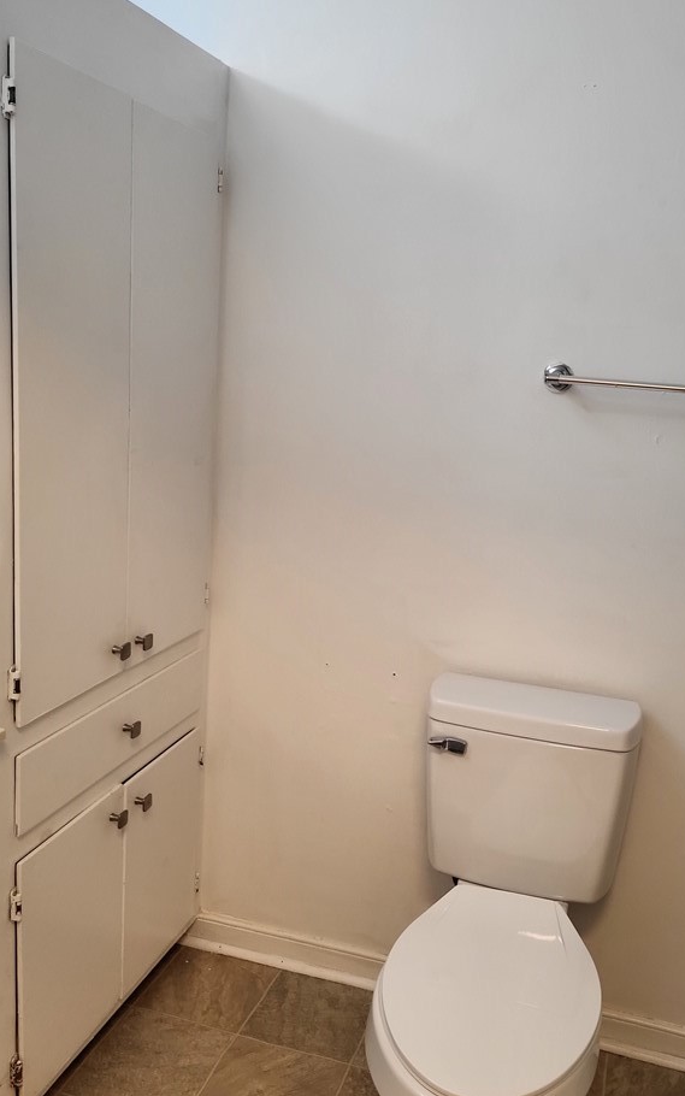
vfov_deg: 61.2
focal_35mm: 31
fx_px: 926
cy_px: 538
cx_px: 431
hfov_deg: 40.3
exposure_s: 1/120
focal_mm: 5.4
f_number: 1.8
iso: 160
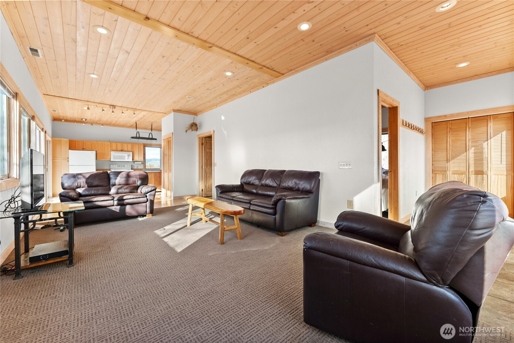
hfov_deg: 104.2
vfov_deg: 81.3
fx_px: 200
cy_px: 172
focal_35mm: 14
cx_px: 257
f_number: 2.8
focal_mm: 14
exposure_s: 1/40
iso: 400
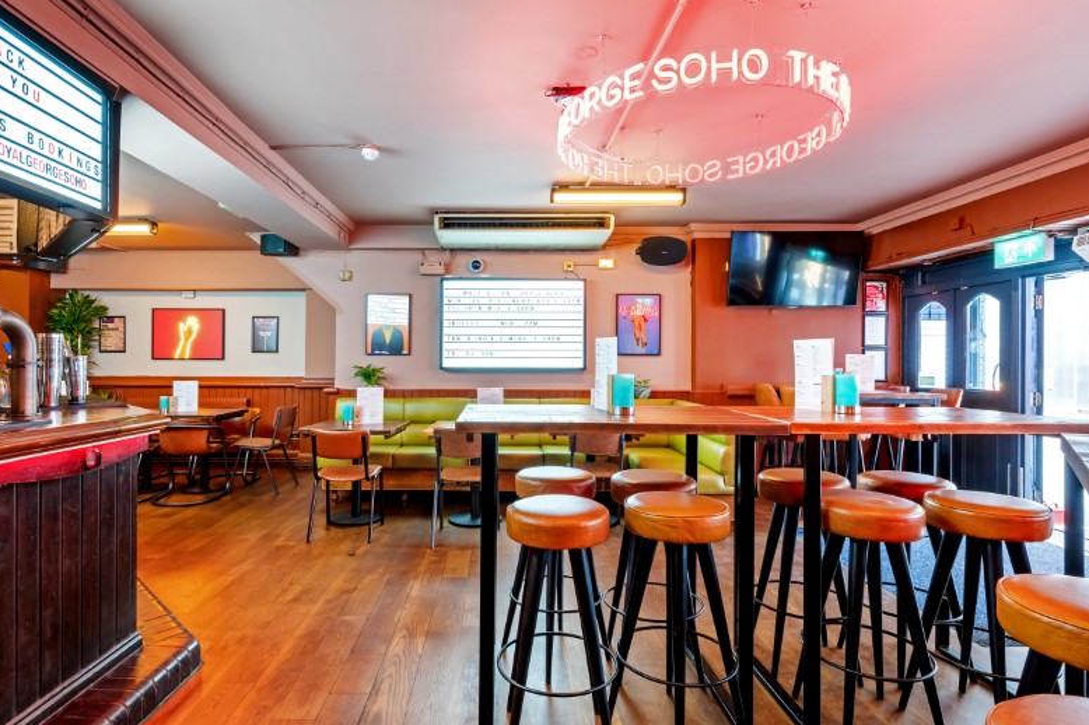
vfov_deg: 67.3
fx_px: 544
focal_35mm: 18
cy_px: 364
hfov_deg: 89.7
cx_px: 489
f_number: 10
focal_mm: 14
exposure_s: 1/1.67
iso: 640
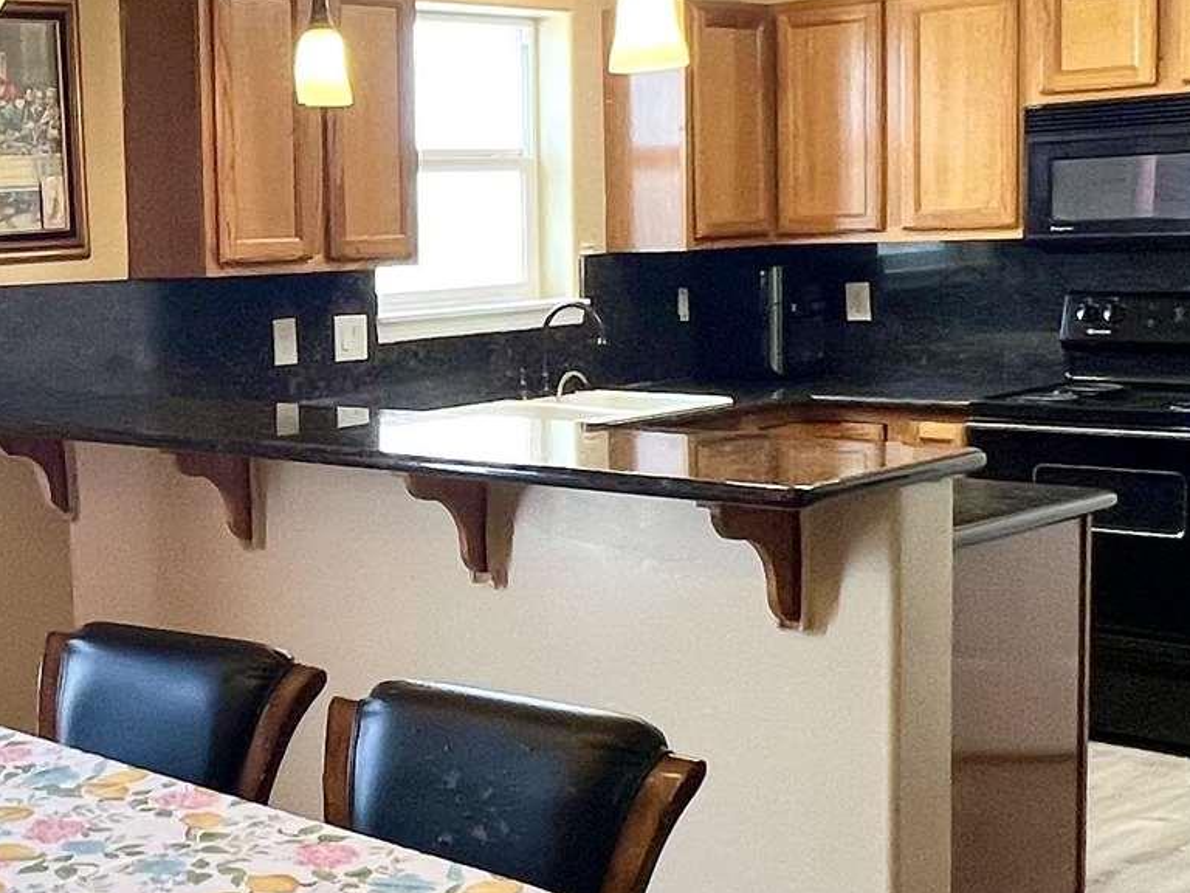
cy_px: 439
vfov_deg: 28.0
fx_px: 1788
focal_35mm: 52
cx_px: 169
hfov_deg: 35.1
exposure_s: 1/120
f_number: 1.8
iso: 100
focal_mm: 1.57
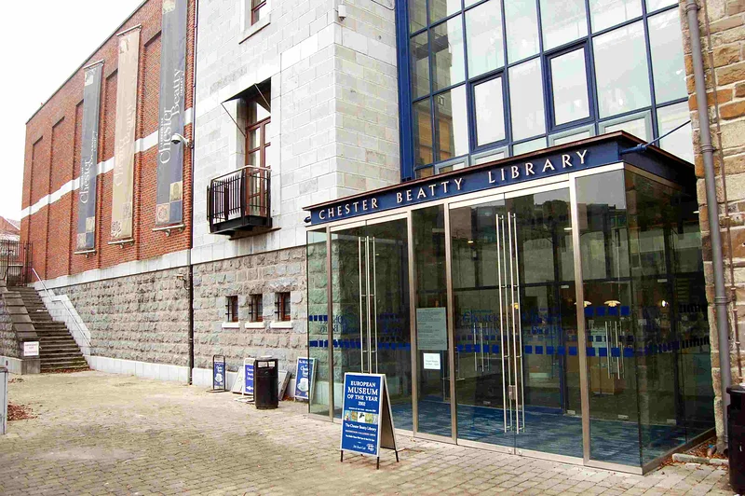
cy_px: 248
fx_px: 558
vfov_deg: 47.9
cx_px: 372
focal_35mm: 27
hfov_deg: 67.4
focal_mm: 18
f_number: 5
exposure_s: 1/100
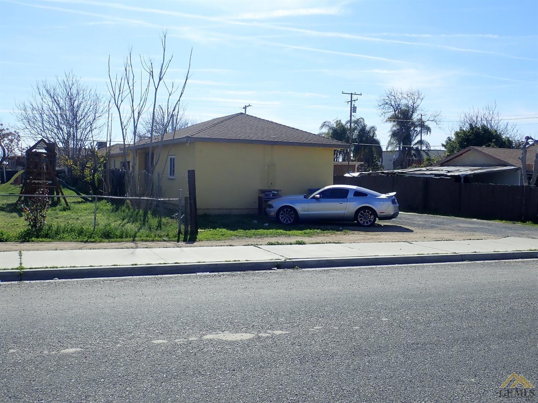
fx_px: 544
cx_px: 269
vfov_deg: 40.7
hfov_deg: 52.6
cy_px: 202
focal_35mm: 35
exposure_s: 1/125
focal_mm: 6.42
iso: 100
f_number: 10
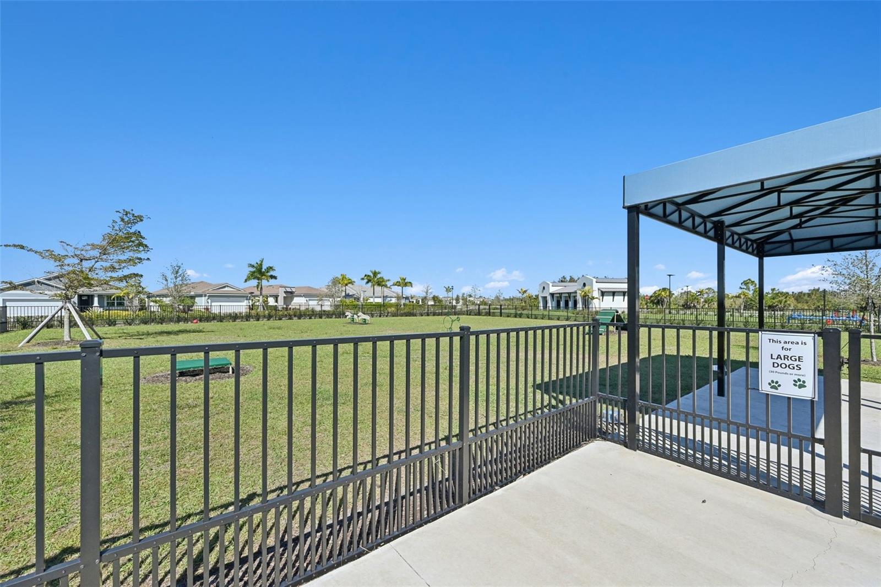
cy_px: 294
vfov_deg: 81.2
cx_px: 440
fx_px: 343
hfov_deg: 104.3
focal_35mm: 14
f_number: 8
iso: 400
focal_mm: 14
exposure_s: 1/2000
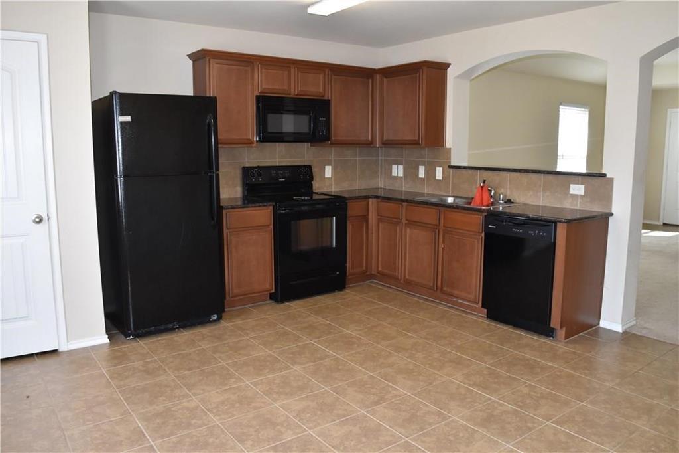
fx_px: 509
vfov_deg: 47.9
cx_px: 340
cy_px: 226
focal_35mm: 27
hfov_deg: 67.4
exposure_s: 1/100
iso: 800
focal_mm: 18
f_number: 5
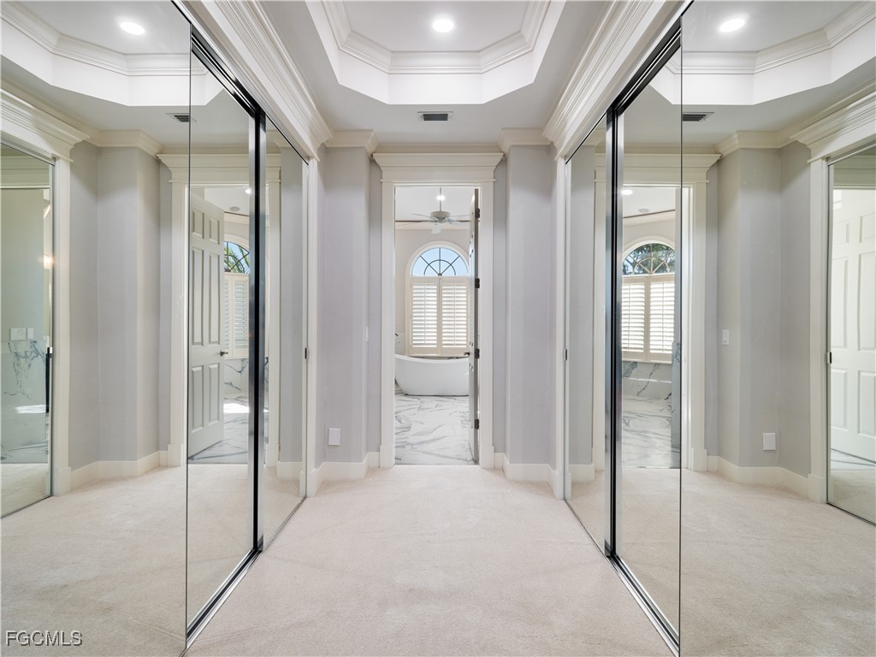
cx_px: 438
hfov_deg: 87.8
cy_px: 328
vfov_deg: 71.6
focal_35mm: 18
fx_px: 456
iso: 200
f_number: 7.1
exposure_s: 1/5
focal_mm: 9
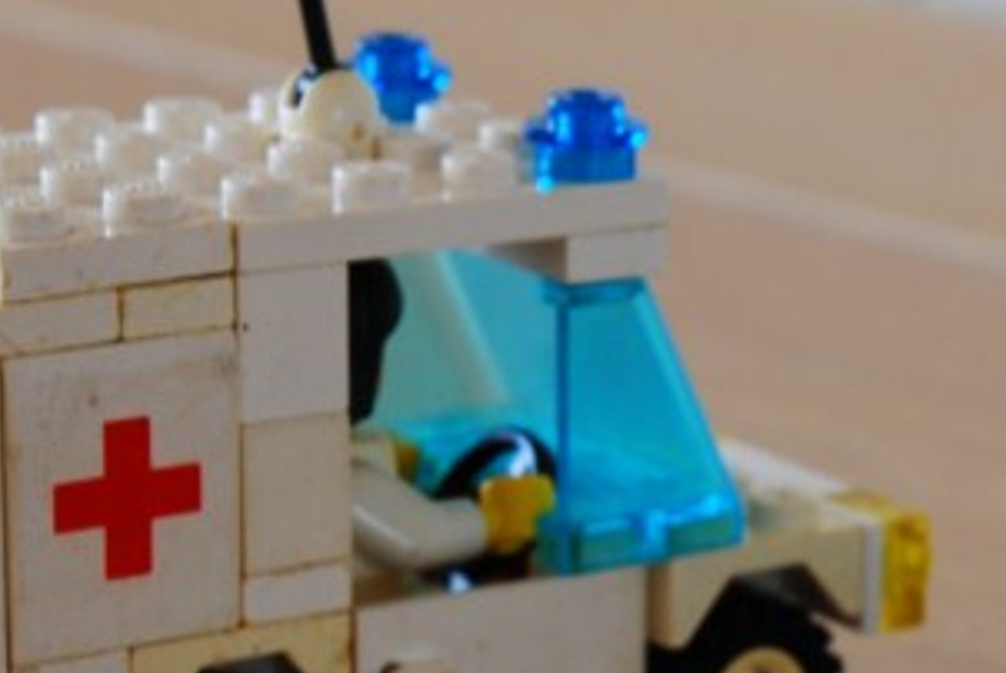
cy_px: 646
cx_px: 1109
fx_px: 6182
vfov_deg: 6.2
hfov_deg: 9.2
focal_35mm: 221
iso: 200
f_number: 9
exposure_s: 1/5
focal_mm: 46
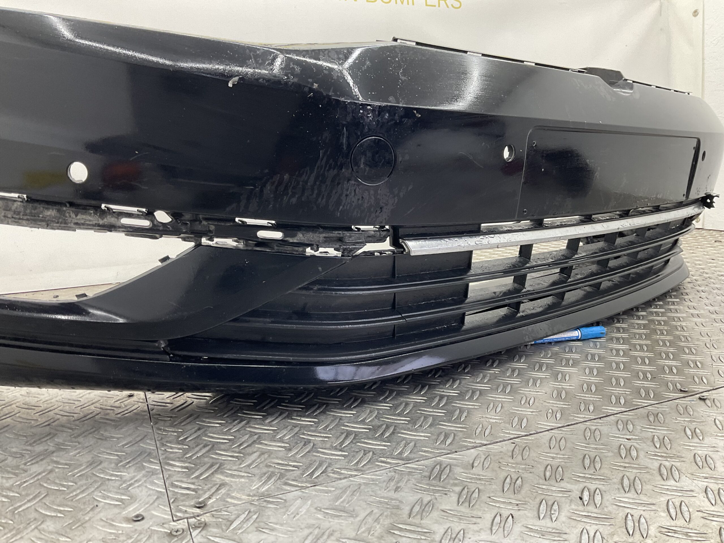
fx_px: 607
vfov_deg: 48.2
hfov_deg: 61.7
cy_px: 272
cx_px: 362
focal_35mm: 29
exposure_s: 1/60
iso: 50
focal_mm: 3
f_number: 1.8
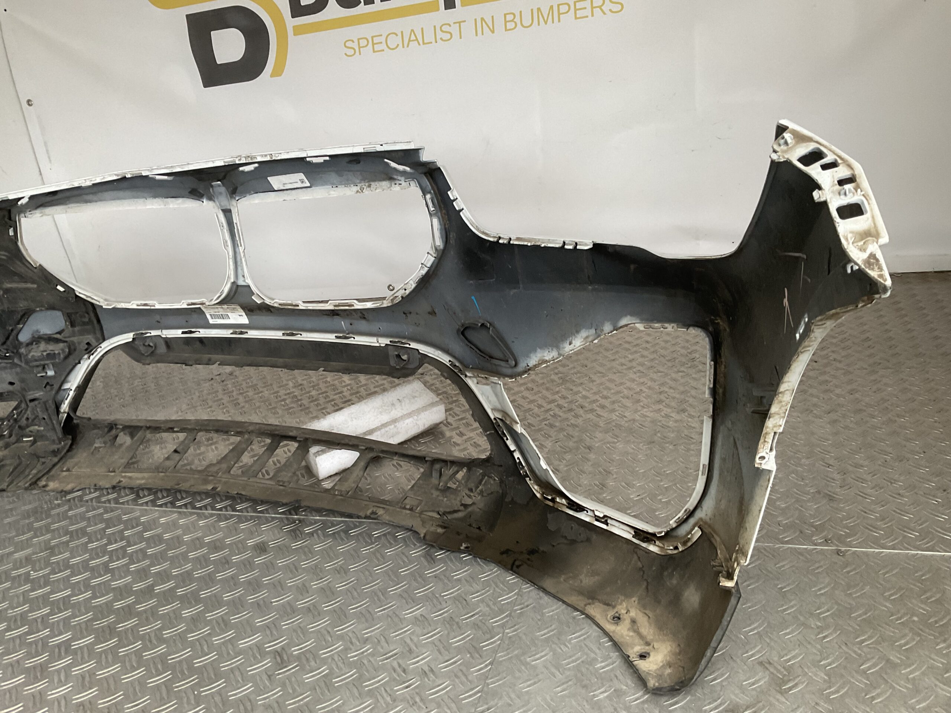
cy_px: 356
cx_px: 476
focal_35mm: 29
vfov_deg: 48.2
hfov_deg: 61.7
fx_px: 797
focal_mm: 3
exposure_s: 1/50
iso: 80
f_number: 1.8
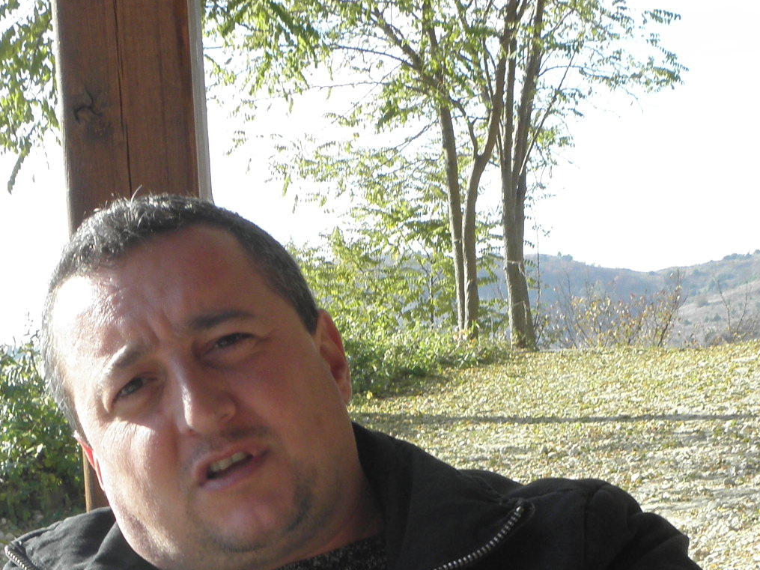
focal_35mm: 111
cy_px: 709
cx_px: 371
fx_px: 2437
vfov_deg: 13.0
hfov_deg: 17.7
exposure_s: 1/100
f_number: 5.6
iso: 64
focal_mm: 7.87
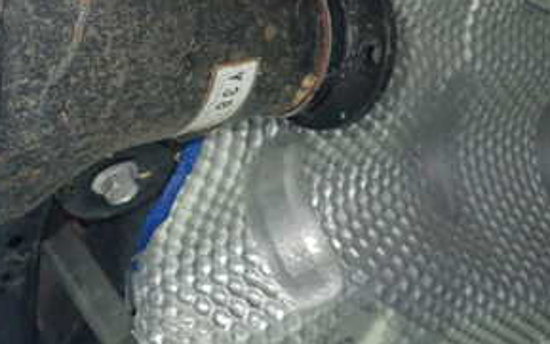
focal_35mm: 55
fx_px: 825
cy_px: -32
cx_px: 32
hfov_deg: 34.4
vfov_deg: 22.3
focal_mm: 4.5
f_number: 2
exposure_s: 1/20
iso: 800
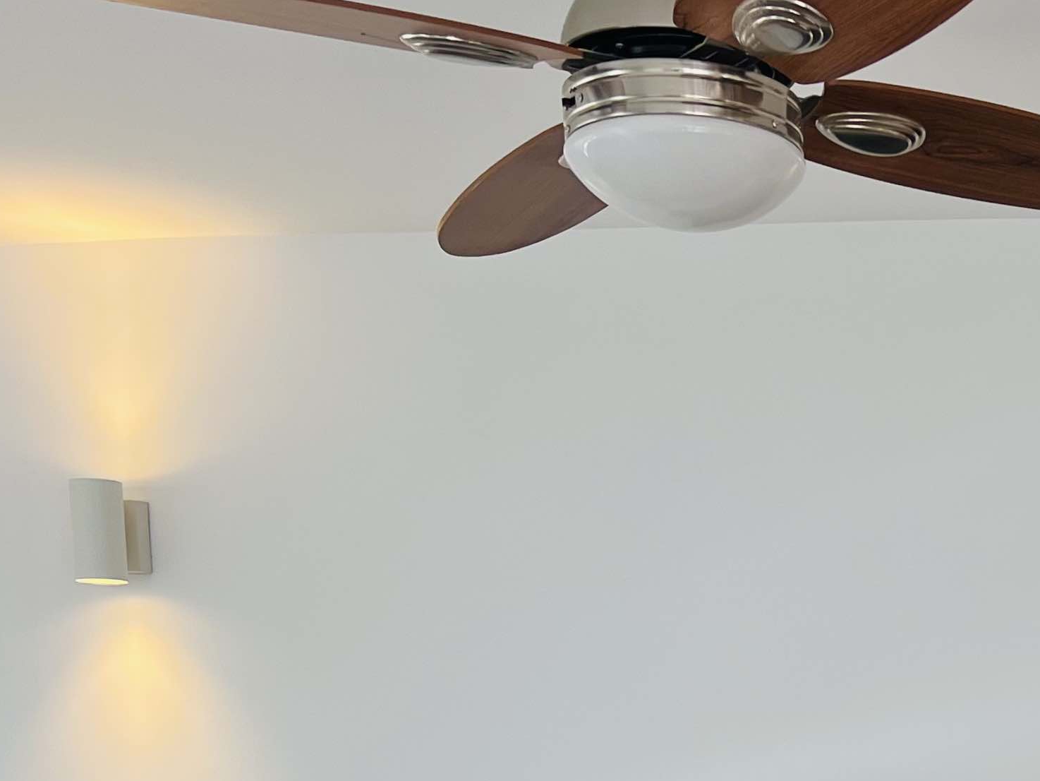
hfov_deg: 24.6
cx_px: 1340
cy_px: 1001
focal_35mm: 69
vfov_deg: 19.7
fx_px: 2073
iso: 40
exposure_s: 1/121
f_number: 1.5
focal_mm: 5.7
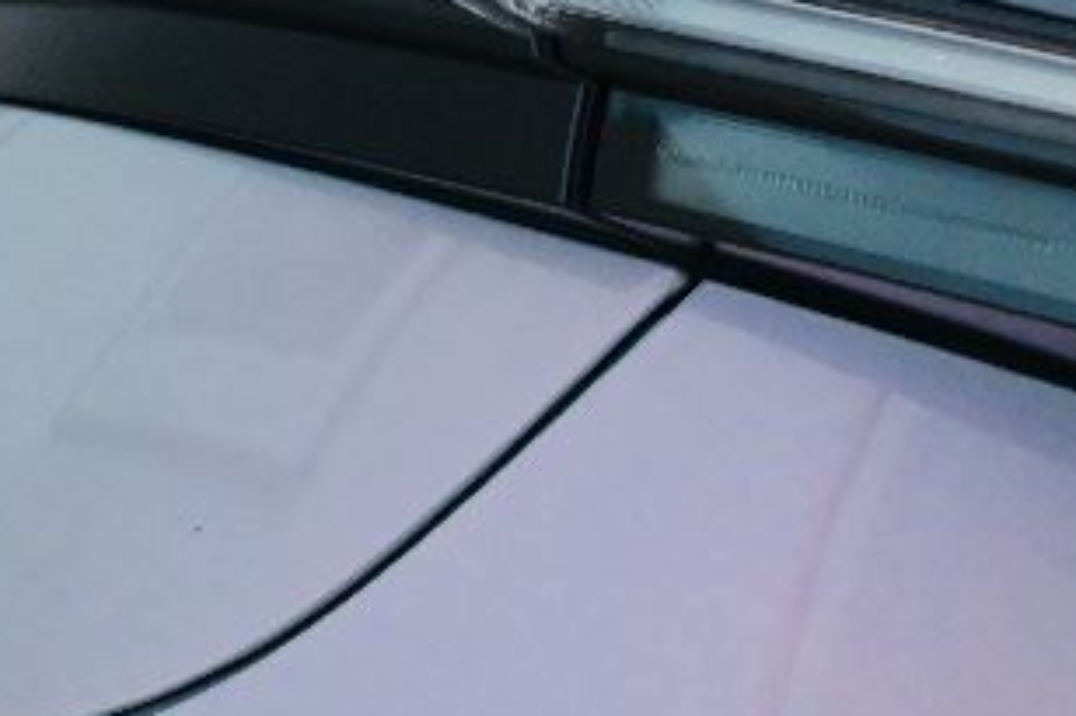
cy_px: 47
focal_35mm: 115
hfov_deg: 17.6
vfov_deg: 11.8
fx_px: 3425
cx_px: 961
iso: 2500
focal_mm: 34.5
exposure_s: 1/200
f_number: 2.8
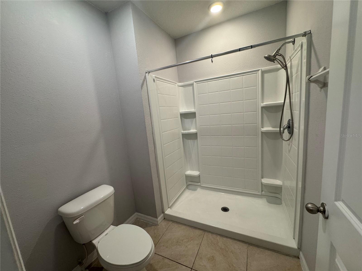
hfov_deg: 102.1
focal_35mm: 14
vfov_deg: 85.7
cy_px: 136
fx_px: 146
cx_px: 181
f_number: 2.2
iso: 200
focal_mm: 2.22
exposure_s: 1/120
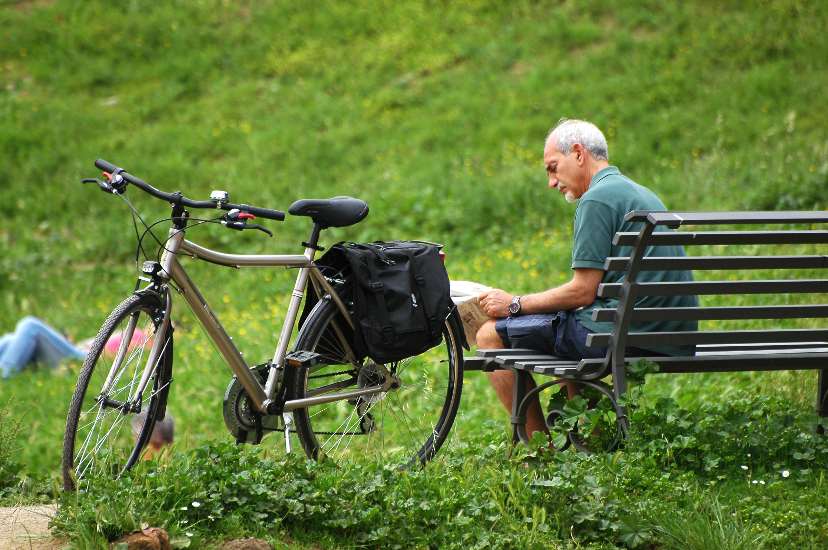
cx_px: 414
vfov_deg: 3.0
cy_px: 275
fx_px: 10339
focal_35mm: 450
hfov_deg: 4.6
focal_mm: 300
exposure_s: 1/320
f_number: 5.6
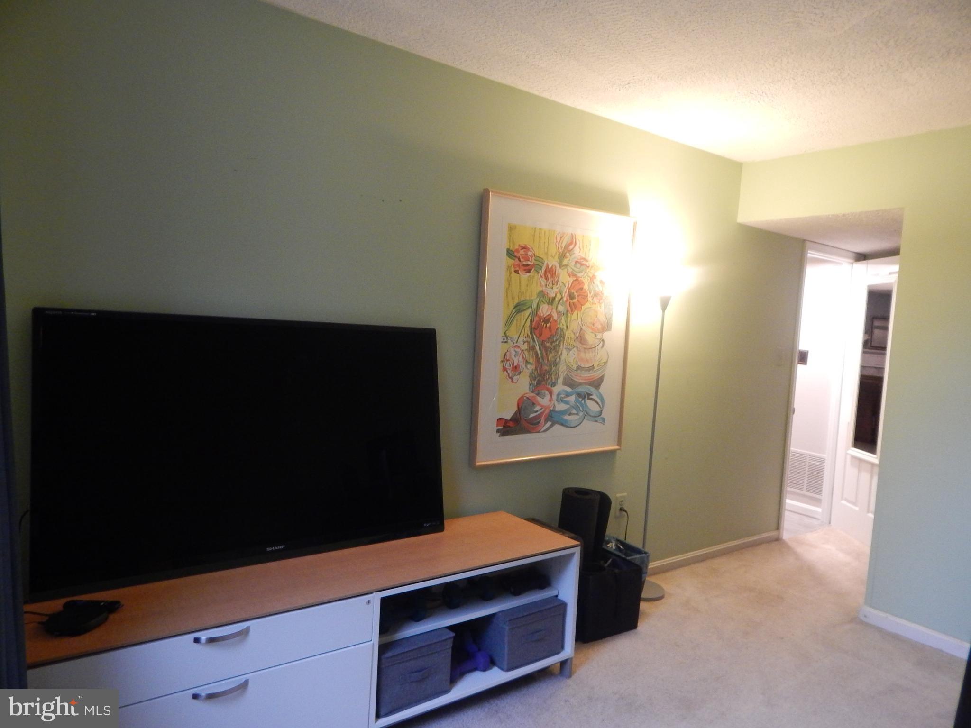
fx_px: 617
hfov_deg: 76.4
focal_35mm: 22
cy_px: 364
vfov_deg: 61.1
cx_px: 486
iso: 400
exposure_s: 1/15
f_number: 3
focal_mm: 4
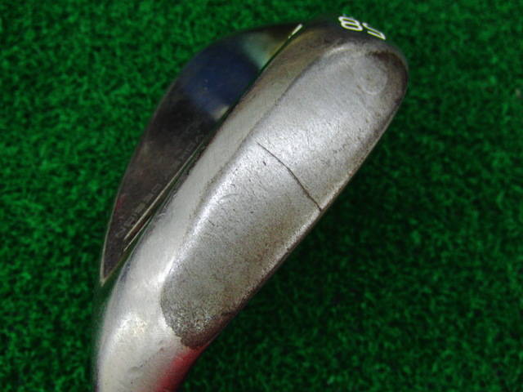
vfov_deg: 38.7
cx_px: 262
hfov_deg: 50.1
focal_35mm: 37
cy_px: 196
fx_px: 559
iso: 400
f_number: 3.6
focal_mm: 6.42
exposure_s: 1/80
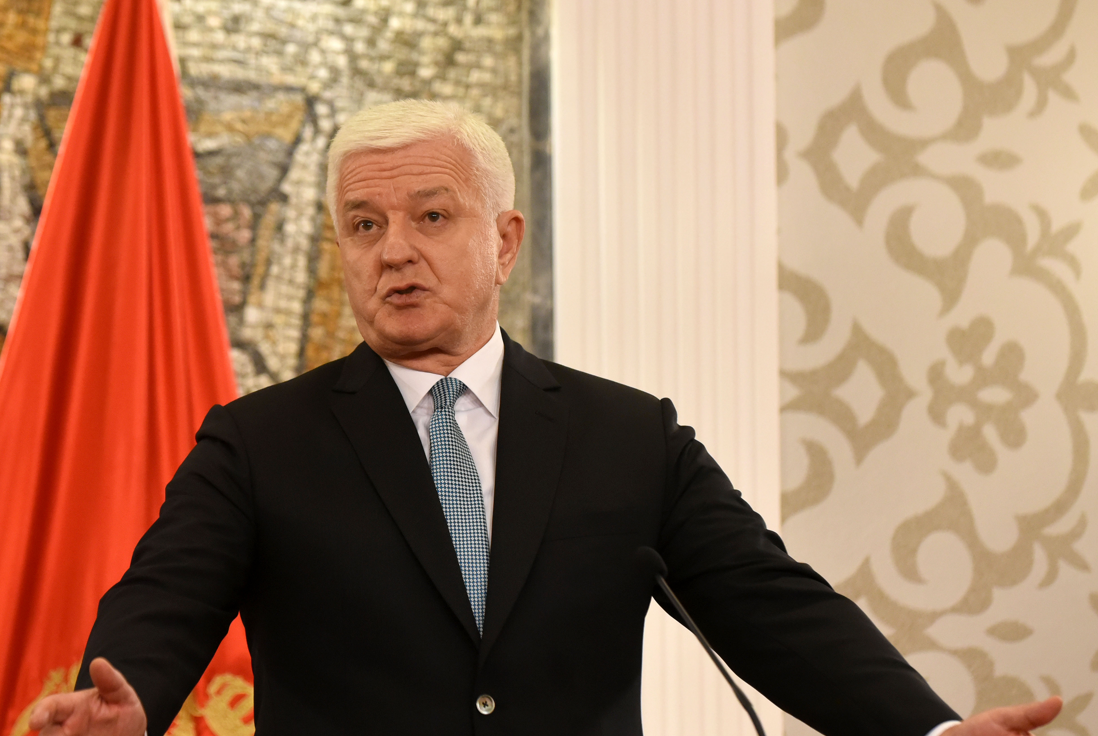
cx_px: 467
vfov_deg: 7.5
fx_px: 5622
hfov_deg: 11.2
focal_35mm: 184
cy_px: 420
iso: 3200
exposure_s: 1/400
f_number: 3.5
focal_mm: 150
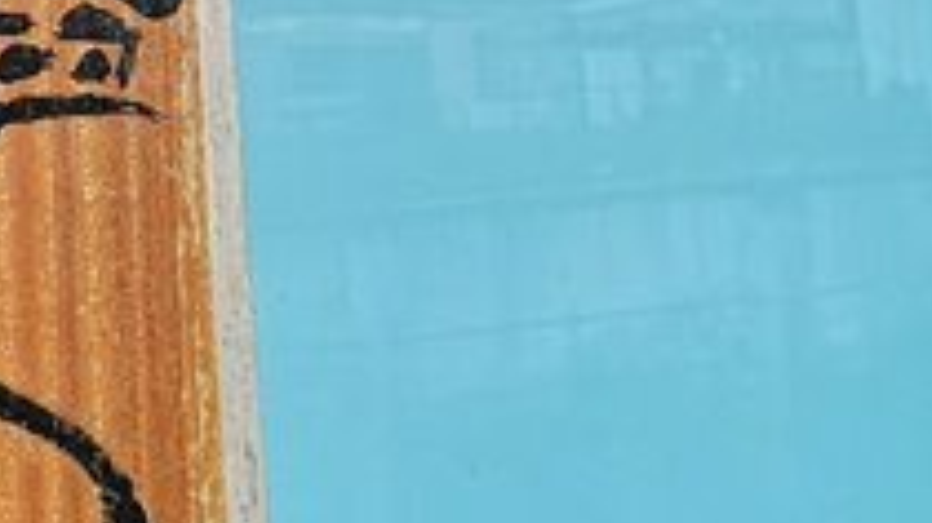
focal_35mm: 112
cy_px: -434
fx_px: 2767
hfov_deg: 17.9
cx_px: -257
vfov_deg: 10.2
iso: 50
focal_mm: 3.95
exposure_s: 1/199
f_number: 1.8
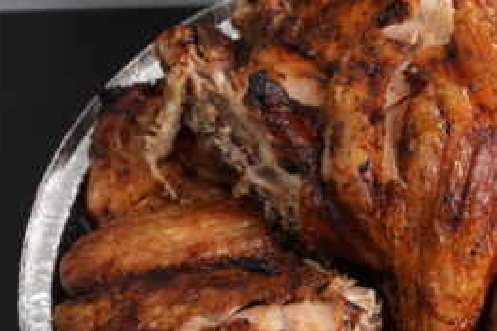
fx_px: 3766
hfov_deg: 7.5
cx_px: 380
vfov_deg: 5.0
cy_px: 419
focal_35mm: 273
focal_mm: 70
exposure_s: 1/250
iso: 100
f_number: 4.5
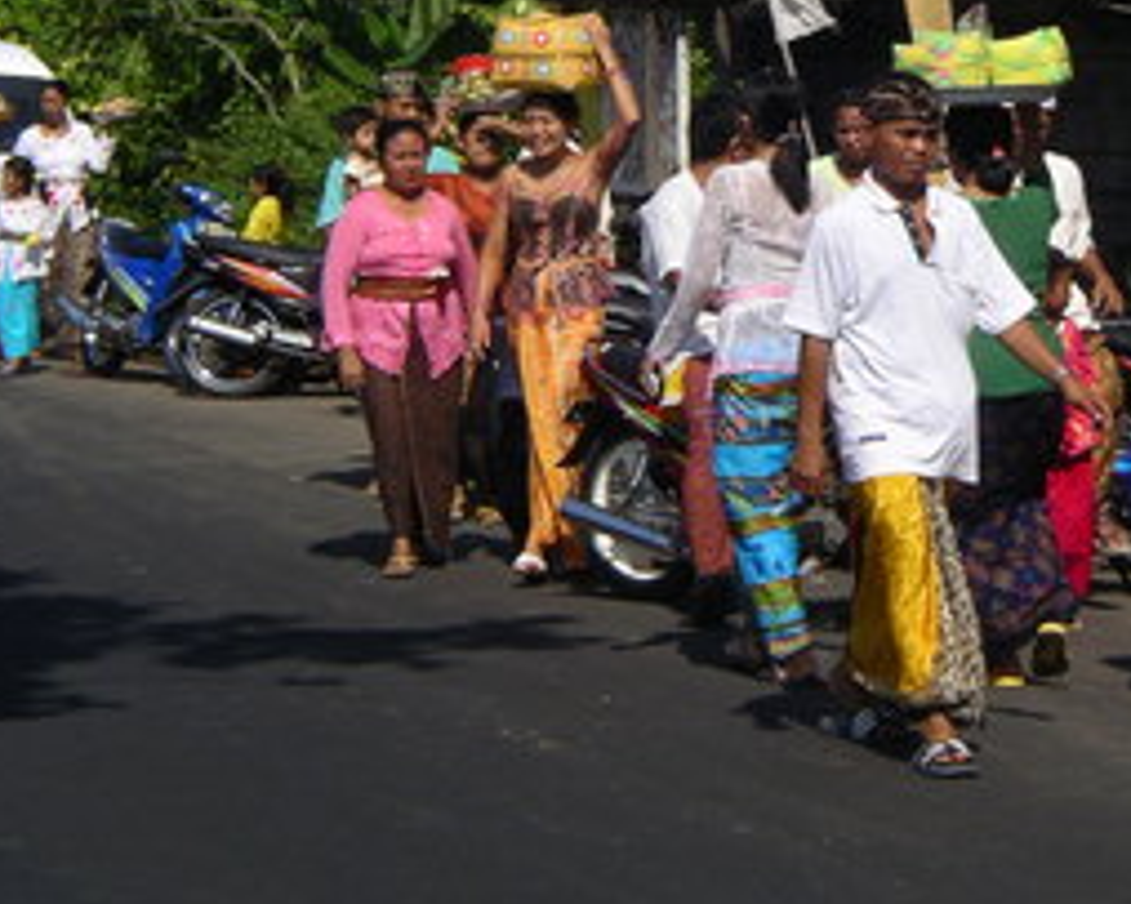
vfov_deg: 8.6
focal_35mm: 179
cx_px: 895
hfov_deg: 10.8
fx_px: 5989
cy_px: 263
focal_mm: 16
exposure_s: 1/160
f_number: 9.6
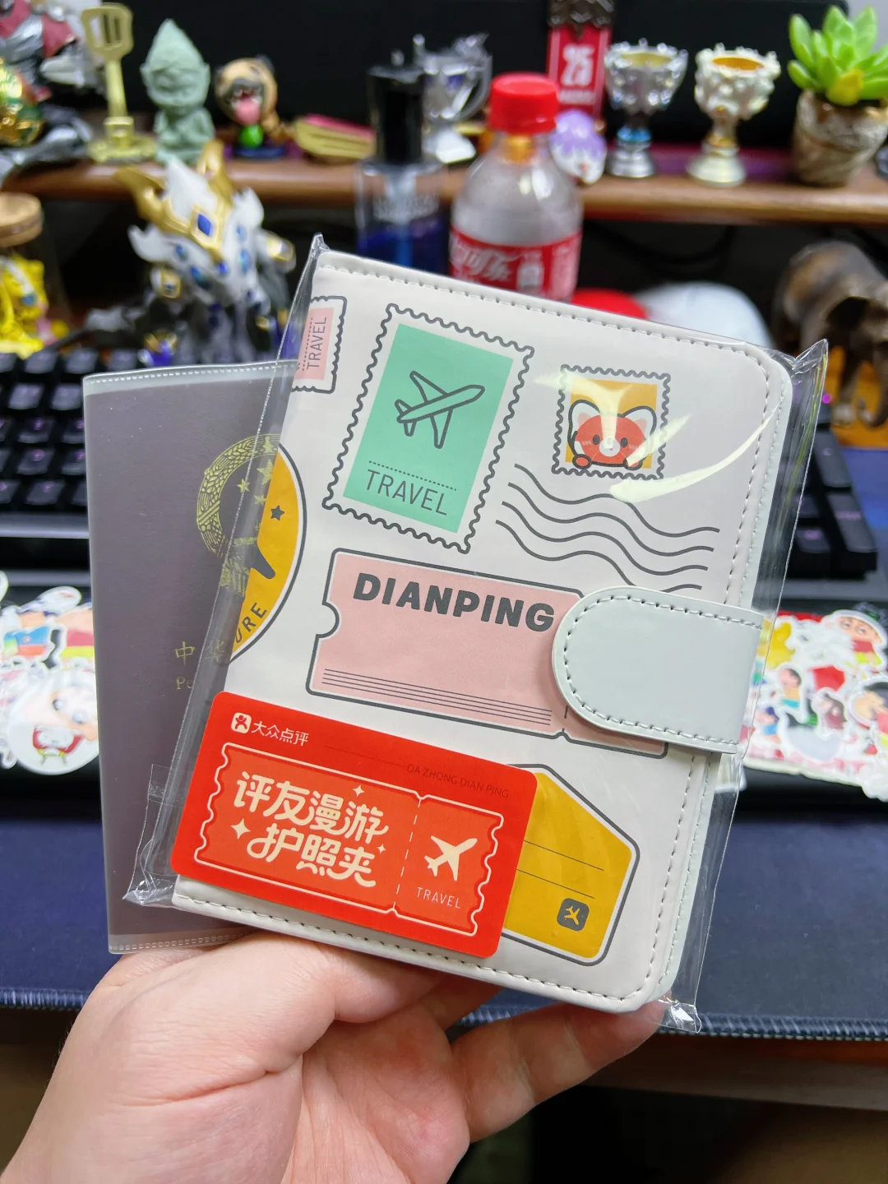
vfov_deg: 67.3
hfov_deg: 53.1
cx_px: 444
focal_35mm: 26
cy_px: 592
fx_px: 889
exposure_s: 1/100
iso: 80
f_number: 1.5
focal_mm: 5.7
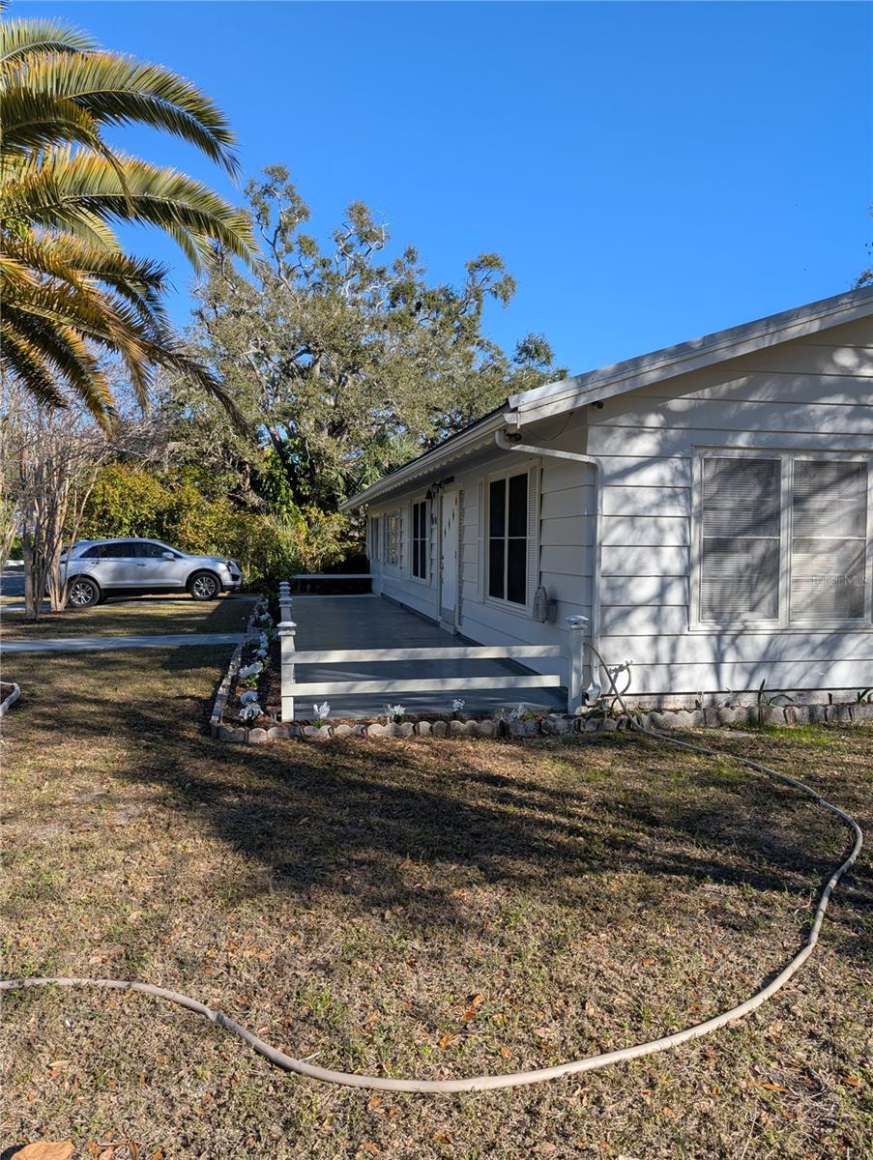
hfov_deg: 56.9
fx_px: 805
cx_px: 436
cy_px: 580
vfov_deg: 71.5
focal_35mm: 24
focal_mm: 6.9
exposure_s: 1/775
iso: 22
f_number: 1.68
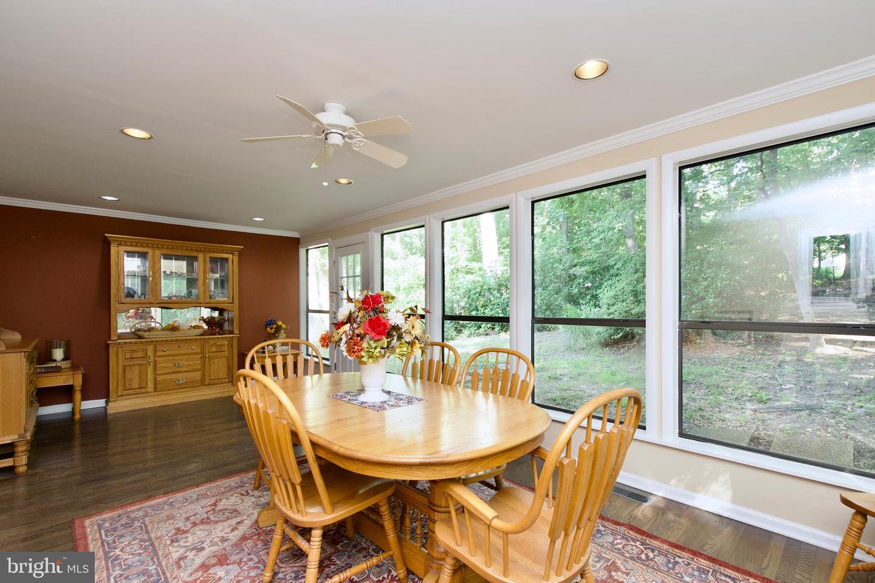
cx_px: 438
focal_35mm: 15
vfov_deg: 77.3
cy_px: 292
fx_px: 365
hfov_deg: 100.4
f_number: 7.1
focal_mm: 10
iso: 400
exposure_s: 1/15
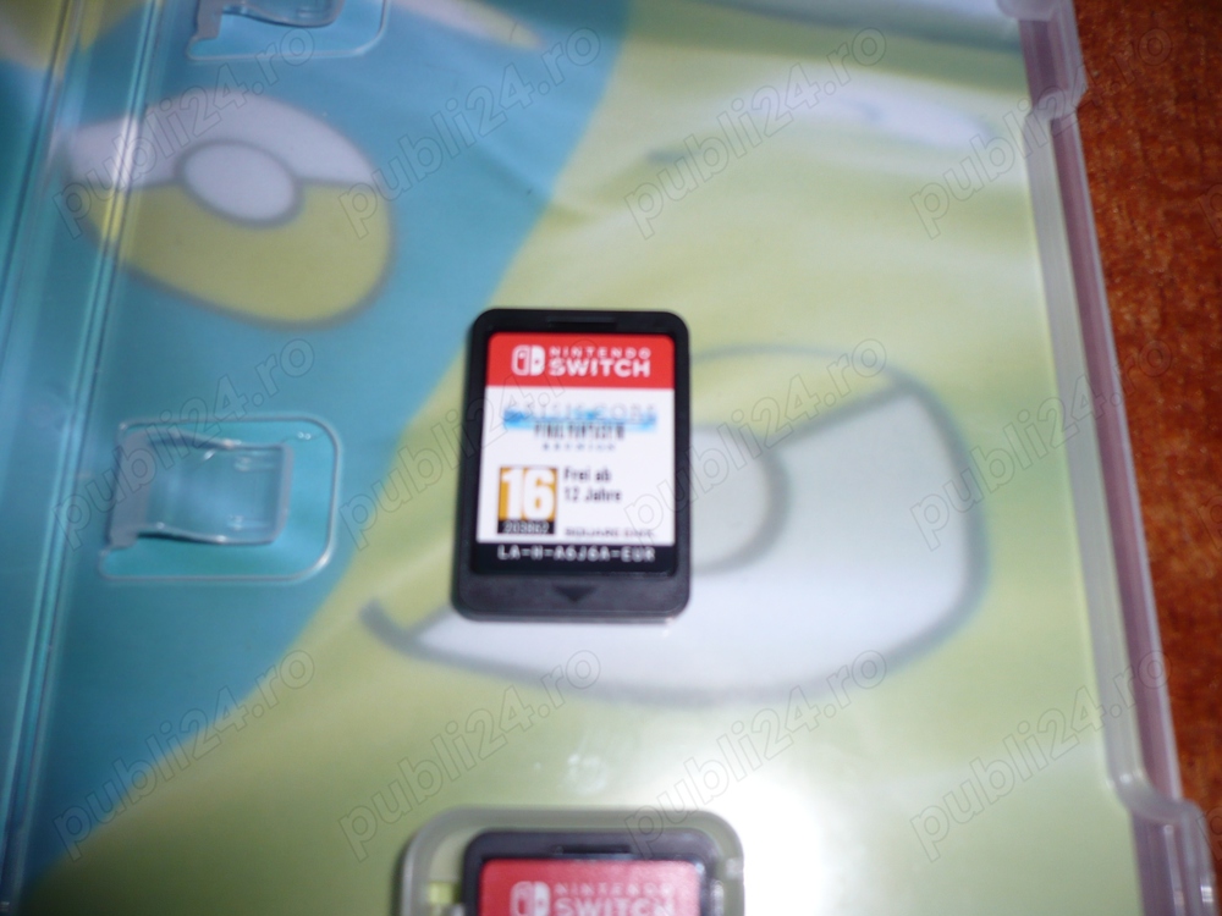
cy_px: 458
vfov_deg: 40.7
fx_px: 1236
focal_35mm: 35
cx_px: 611
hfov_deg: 52.6
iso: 100
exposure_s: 1/30
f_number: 2.8
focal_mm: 5.8
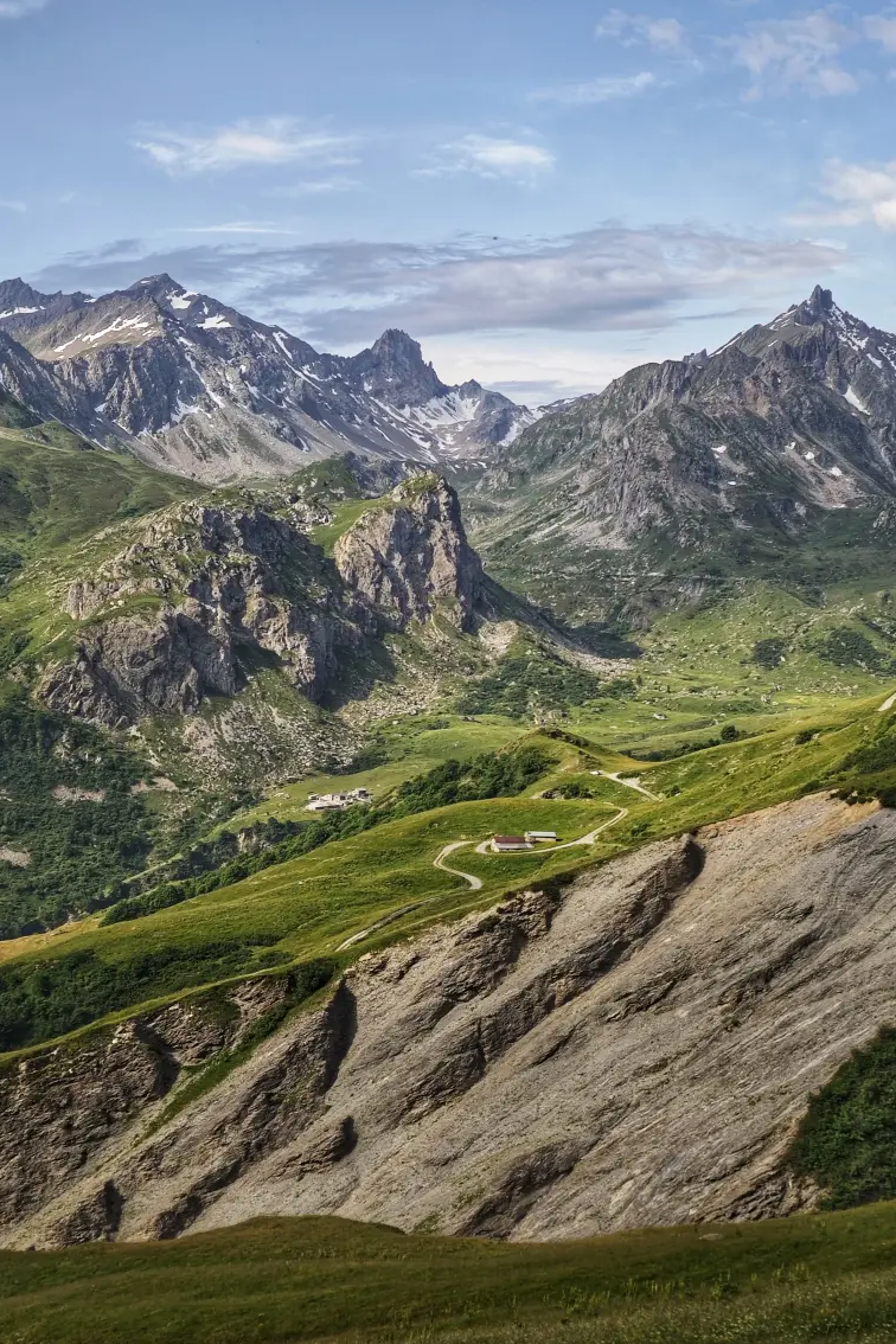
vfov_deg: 36.9
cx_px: 491
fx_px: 2016
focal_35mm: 54
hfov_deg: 25.0
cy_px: 692
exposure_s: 1/1380
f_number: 1.6
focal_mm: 6.55
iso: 50
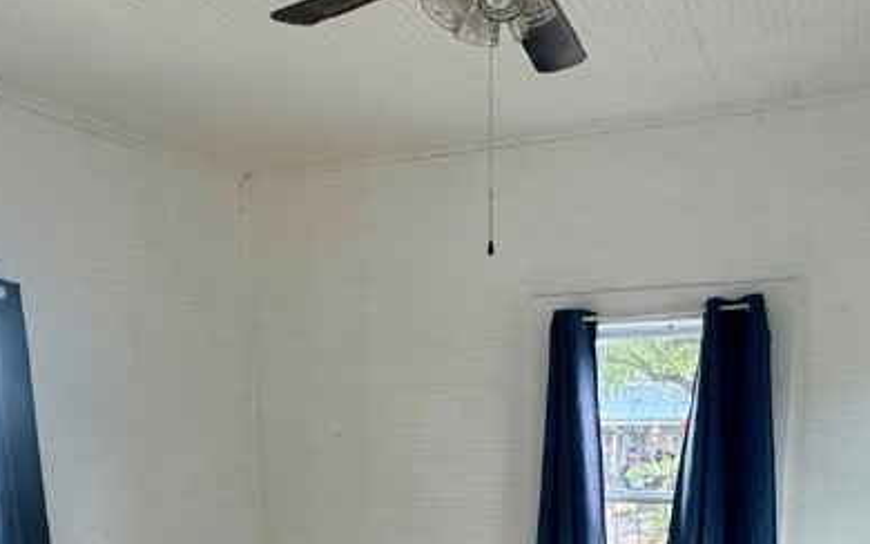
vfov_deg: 28.9
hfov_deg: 50.3
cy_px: 633
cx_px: 484
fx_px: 925
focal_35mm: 39
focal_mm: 2.22
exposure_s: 1/99
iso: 200
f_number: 2.2
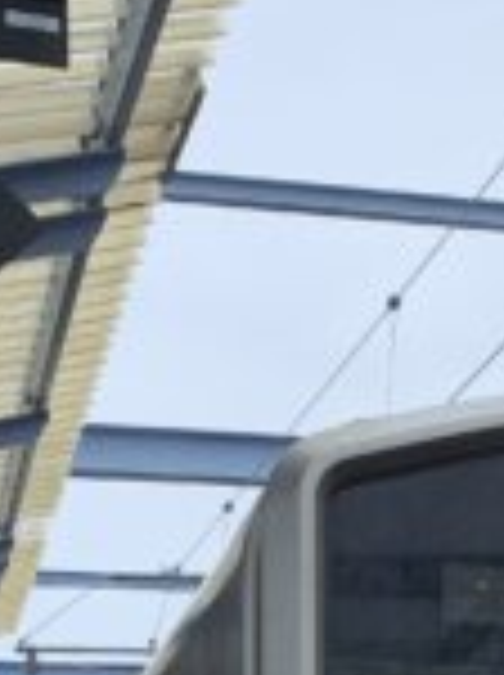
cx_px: 801
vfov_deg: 16.1
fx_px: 2258
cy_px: 880
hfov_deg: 12.0
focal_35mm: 116
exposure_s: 1/1560
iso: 25
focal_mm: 4.25
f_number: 1.8
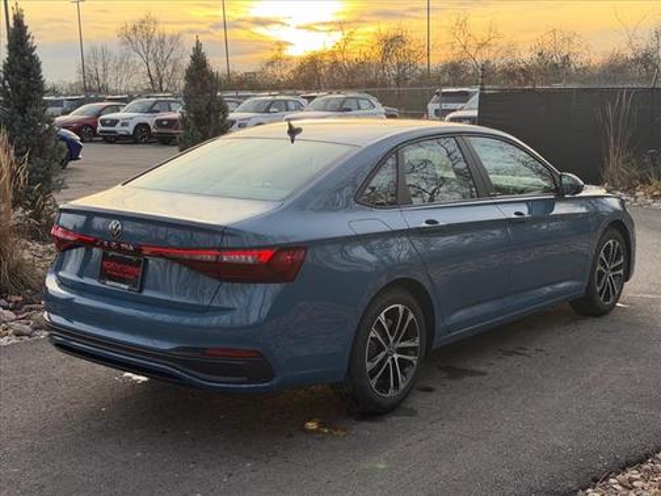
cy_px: 248
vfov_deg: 30.3
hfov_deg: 39.7
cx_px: 330
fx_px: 917
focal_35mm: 48
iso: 64
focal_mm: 6.76
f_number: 1.78
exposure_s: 1/345
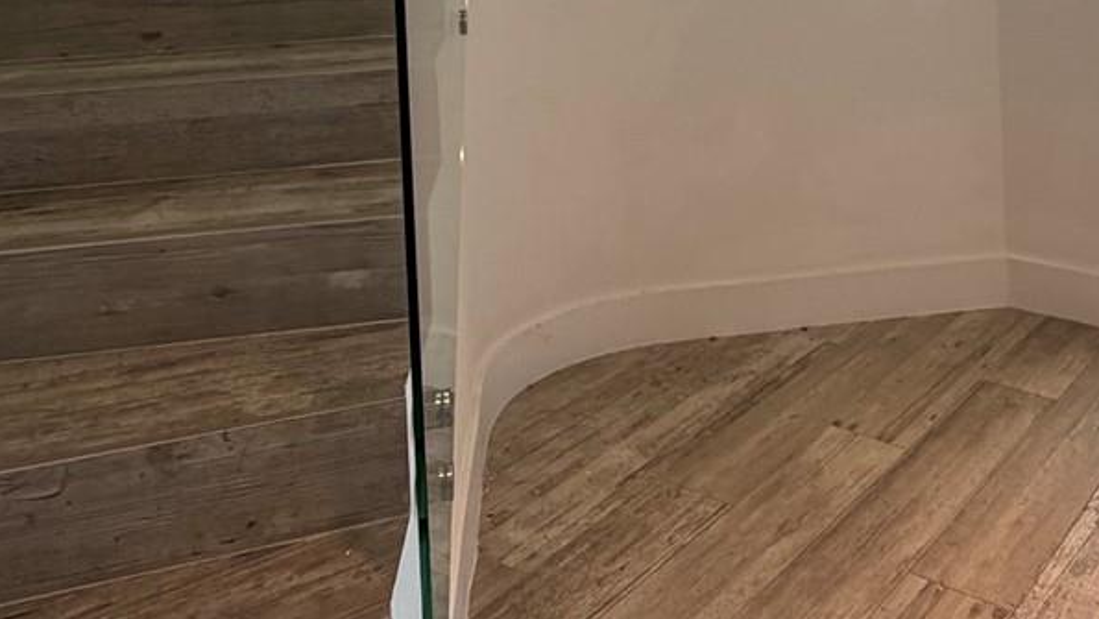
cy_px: -150
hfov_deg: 48.3
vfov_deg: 25.6
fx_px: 1195
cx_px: 763
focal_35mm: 41
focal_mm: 2.22
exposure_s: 1/120
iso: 125
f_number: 2.2
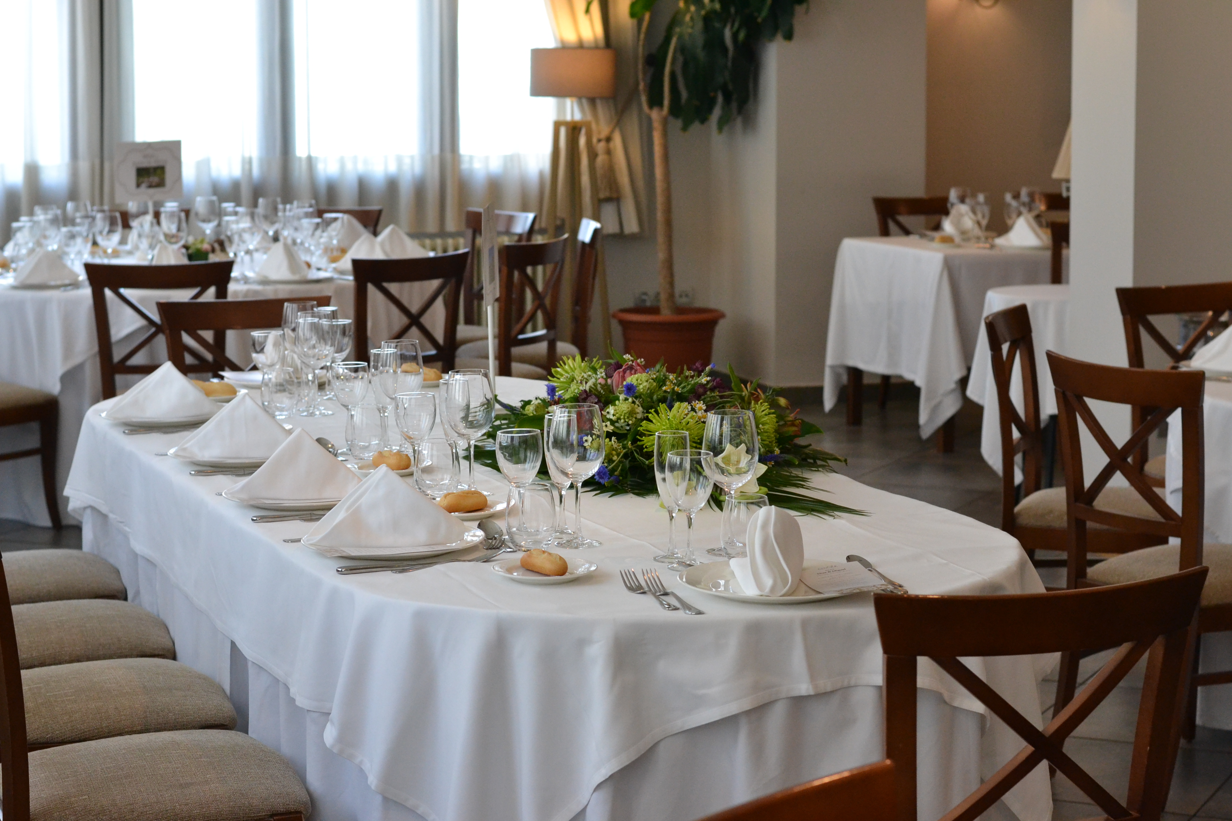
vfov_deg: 18.2
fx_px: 2566
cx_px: 616
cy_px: 410
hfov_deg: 27.0
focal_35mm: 75
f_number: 4
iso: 1600
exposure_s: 1/250
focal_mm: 50
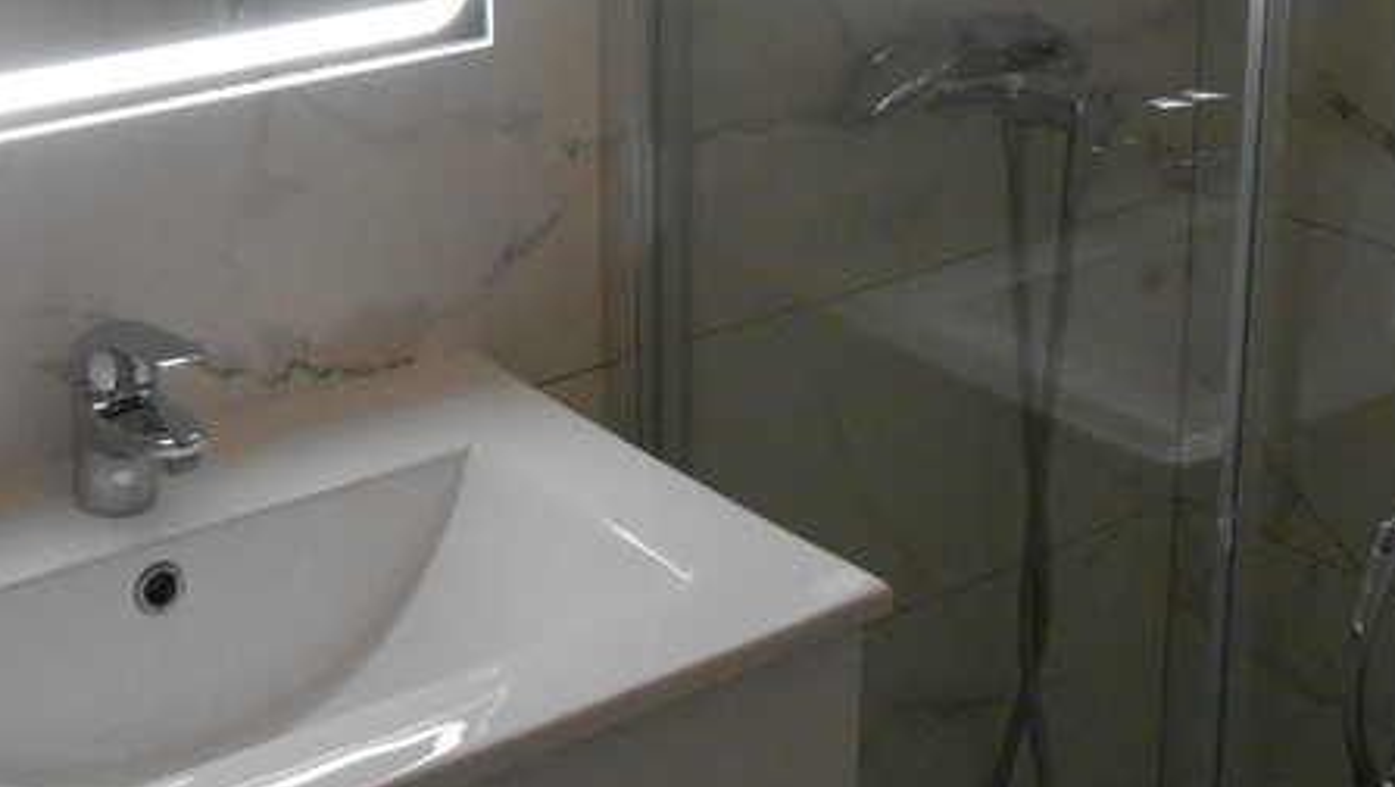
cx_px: 449
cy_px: -52
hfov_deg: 36.2
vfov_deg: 20.3
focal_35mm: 57
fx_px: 2110
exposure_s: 1/125
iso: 500
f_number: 3.5
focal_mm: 4.6
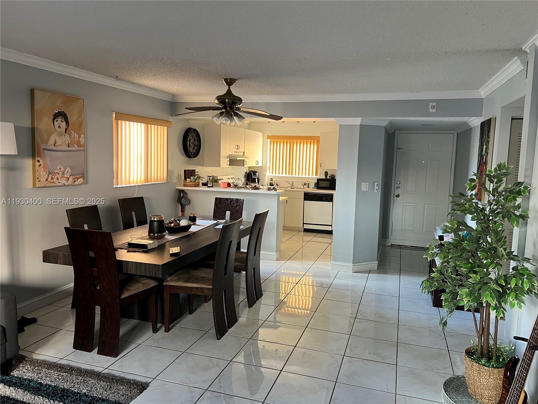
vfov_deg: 53.1
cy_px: 202
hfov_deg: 67.3
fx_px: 404
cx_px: 269
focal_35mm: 26
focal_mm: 5.7
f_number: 1.5
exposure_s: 1/60
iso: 200
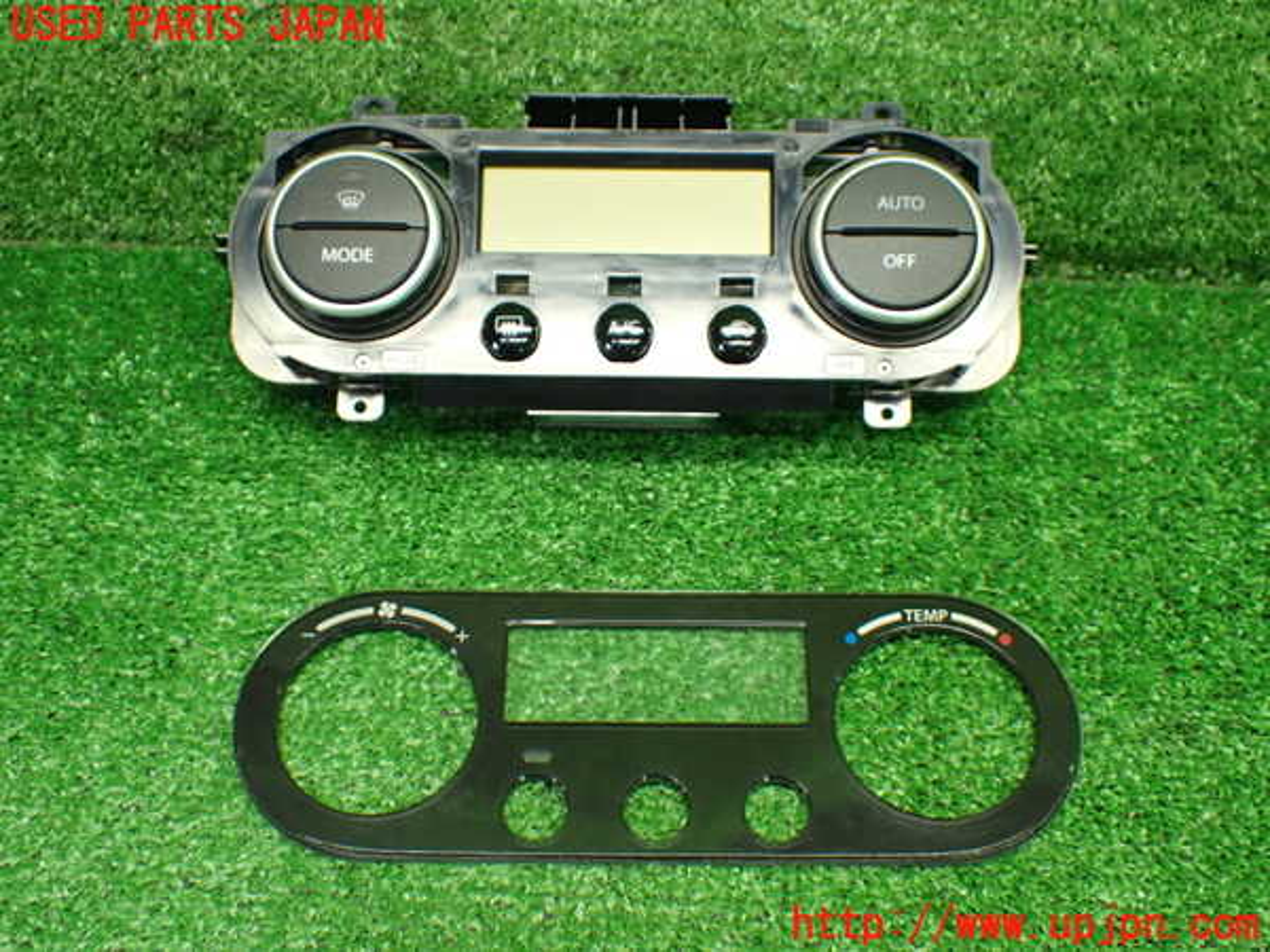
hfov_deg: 42.9
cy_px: 476
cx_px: 635
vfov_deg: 32.9
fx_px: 1614
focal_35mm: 44
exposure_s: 1/80
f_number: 2.9
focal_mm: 7.84
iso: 800
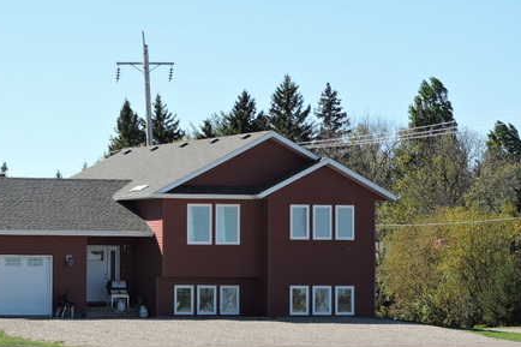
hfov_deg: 10.1
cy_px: 202
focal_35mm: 204
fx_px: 2951
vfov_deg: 6.7
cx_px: 153
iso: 100
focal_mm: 24.2
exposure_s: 1/400
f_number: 5
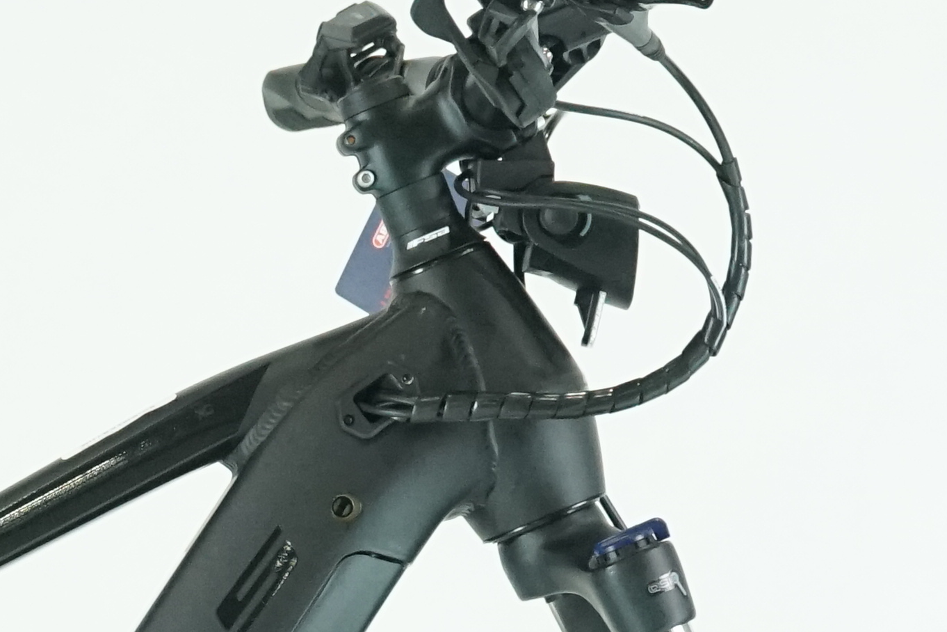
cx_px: -220
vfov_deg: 5.2
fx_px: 6839
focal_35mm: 260
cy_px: 998
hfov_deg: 7.8
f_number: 7.1
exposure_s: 1/200
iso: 3200
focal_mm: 59
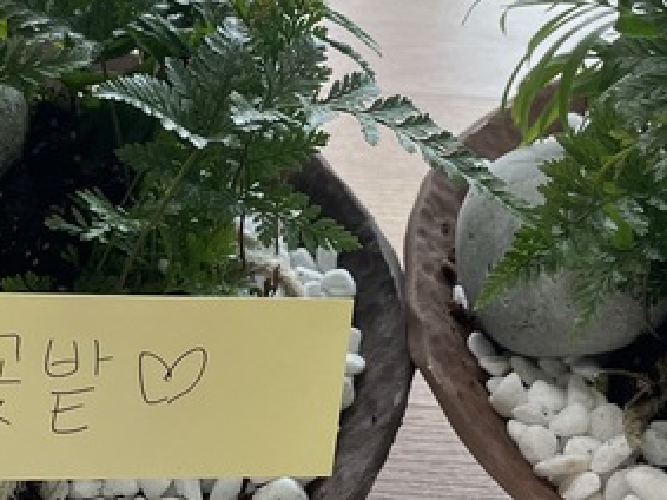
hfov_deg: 20.9
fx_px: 1810
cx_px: 304
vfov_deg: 15.4
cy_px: 9
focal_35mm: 94
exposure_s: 1/120
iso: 64
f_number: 1.6
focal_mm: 4.2
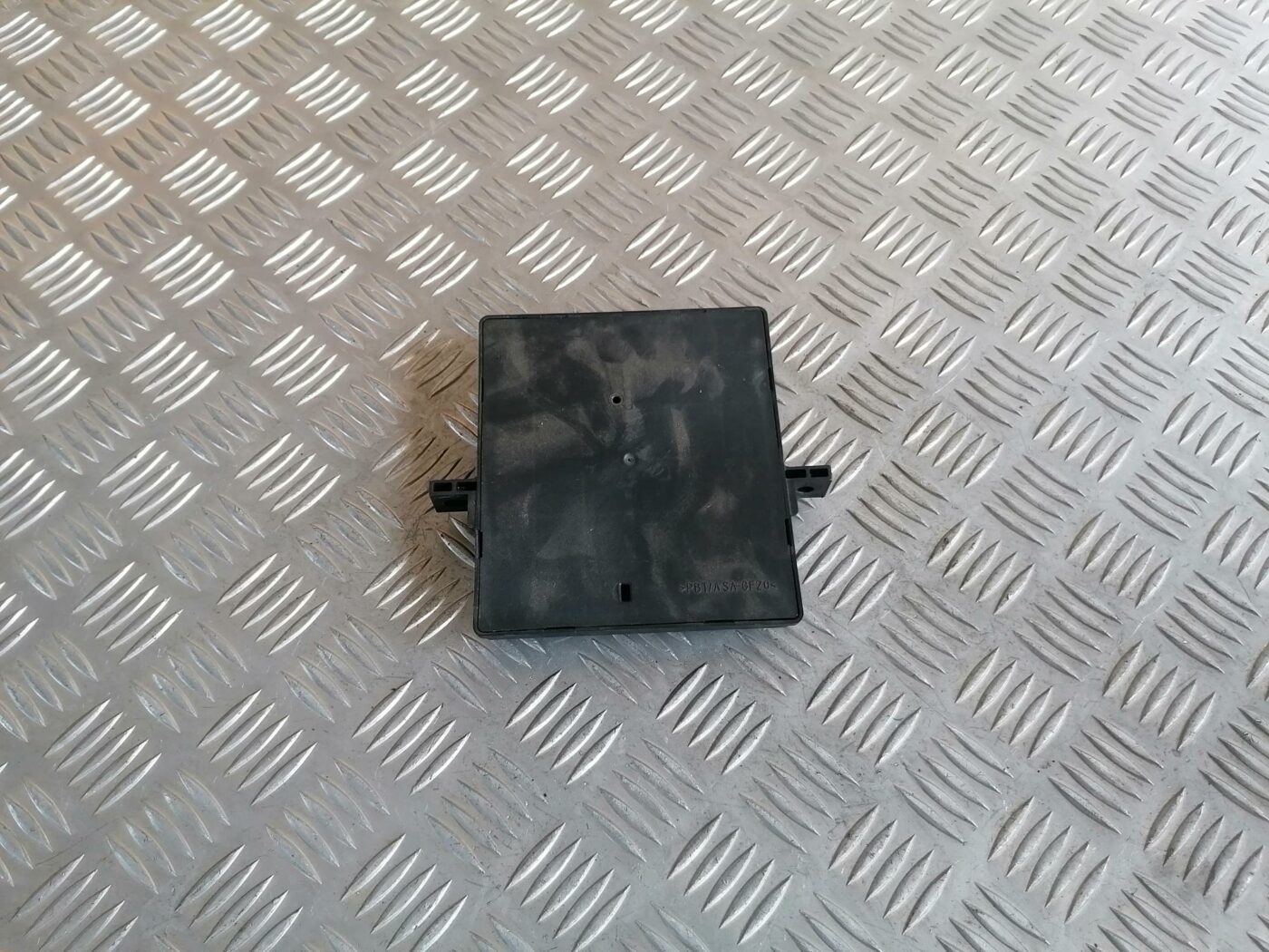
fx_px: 990
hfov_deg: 65.3
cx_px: 634
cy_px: 476
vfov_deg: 51.4
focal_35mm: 27
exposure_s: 1/50
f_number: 1.8
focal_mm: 4.75
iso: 125
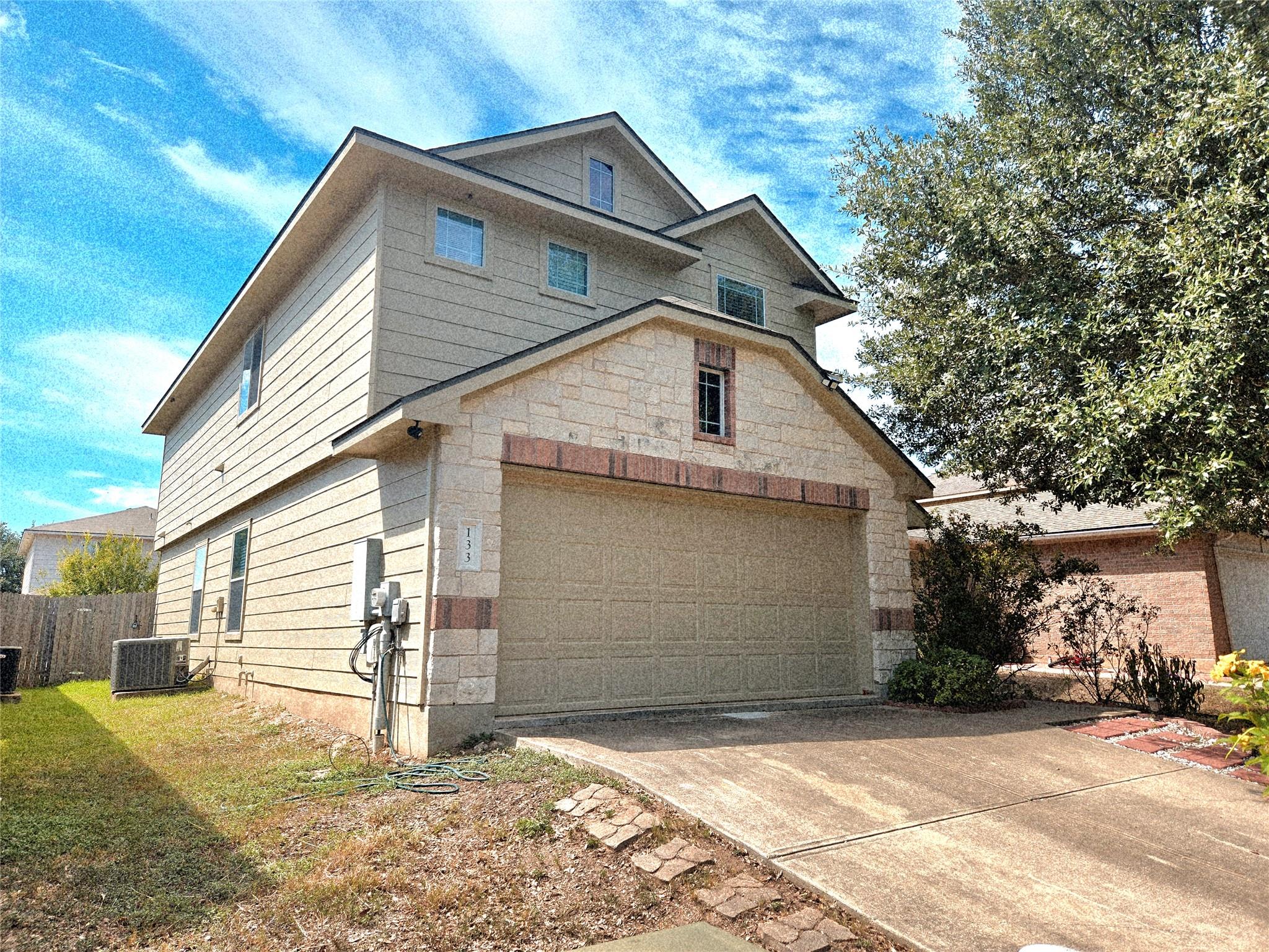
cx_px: 634
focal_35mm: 23
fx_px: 843
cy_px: 476
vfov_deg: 58.9
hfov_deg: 73.9
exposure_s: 1/2000
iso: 25
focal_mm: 5.4
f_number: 1.8
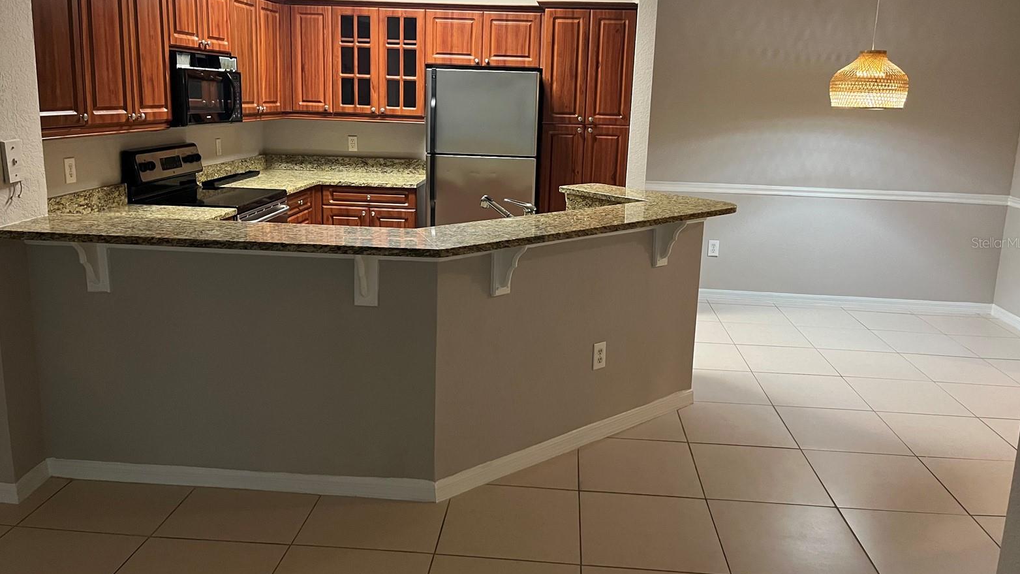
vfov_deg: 40.1
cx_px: 511
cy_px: 242
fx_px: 784
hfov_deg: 66.1
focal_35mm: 29
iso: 500
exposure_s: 1/60
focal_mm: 5.1
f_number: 1.6
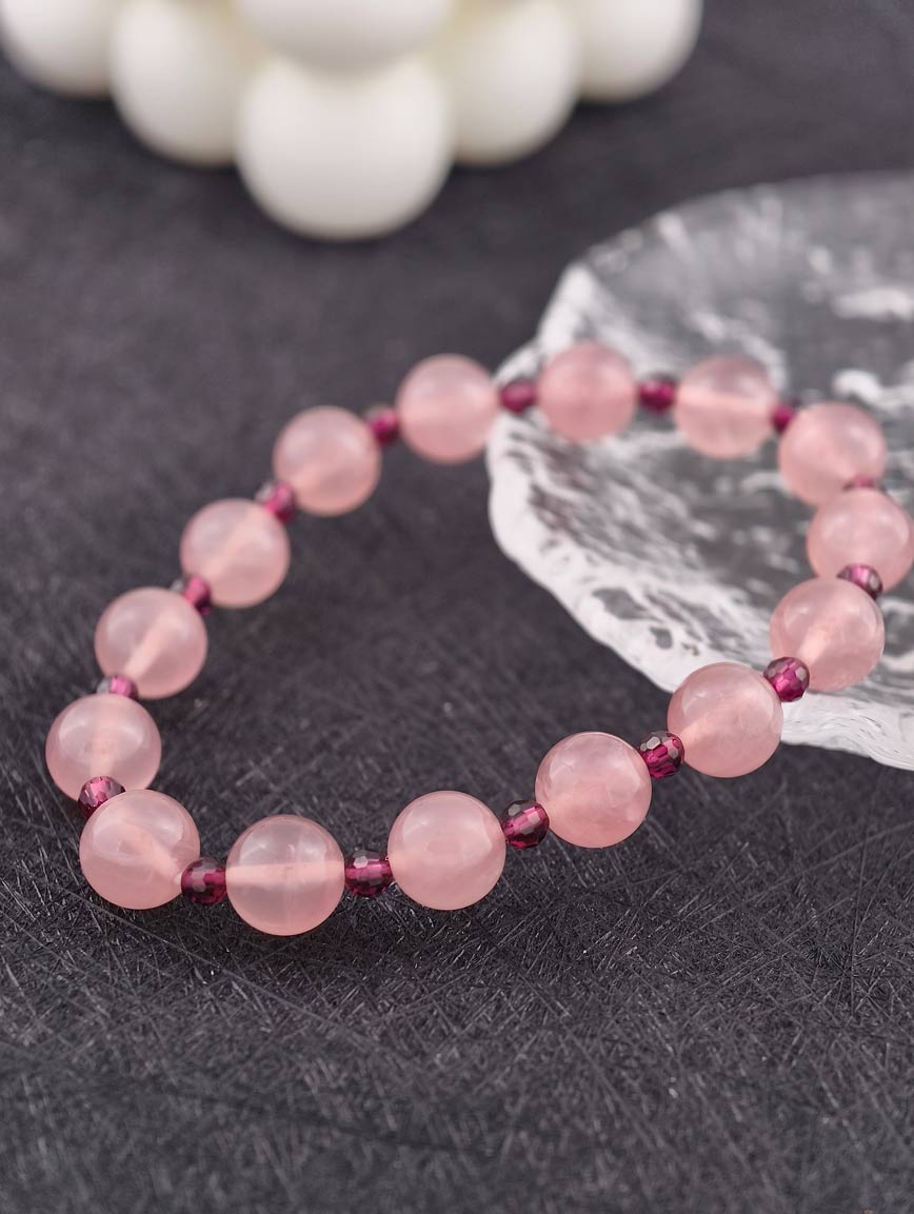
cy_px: 607
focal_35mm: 85
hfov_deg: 17.4
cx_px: 457
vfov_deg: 23.0
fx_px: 2985
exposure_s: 1/160
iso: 125
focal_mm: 22.48
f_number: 2.67
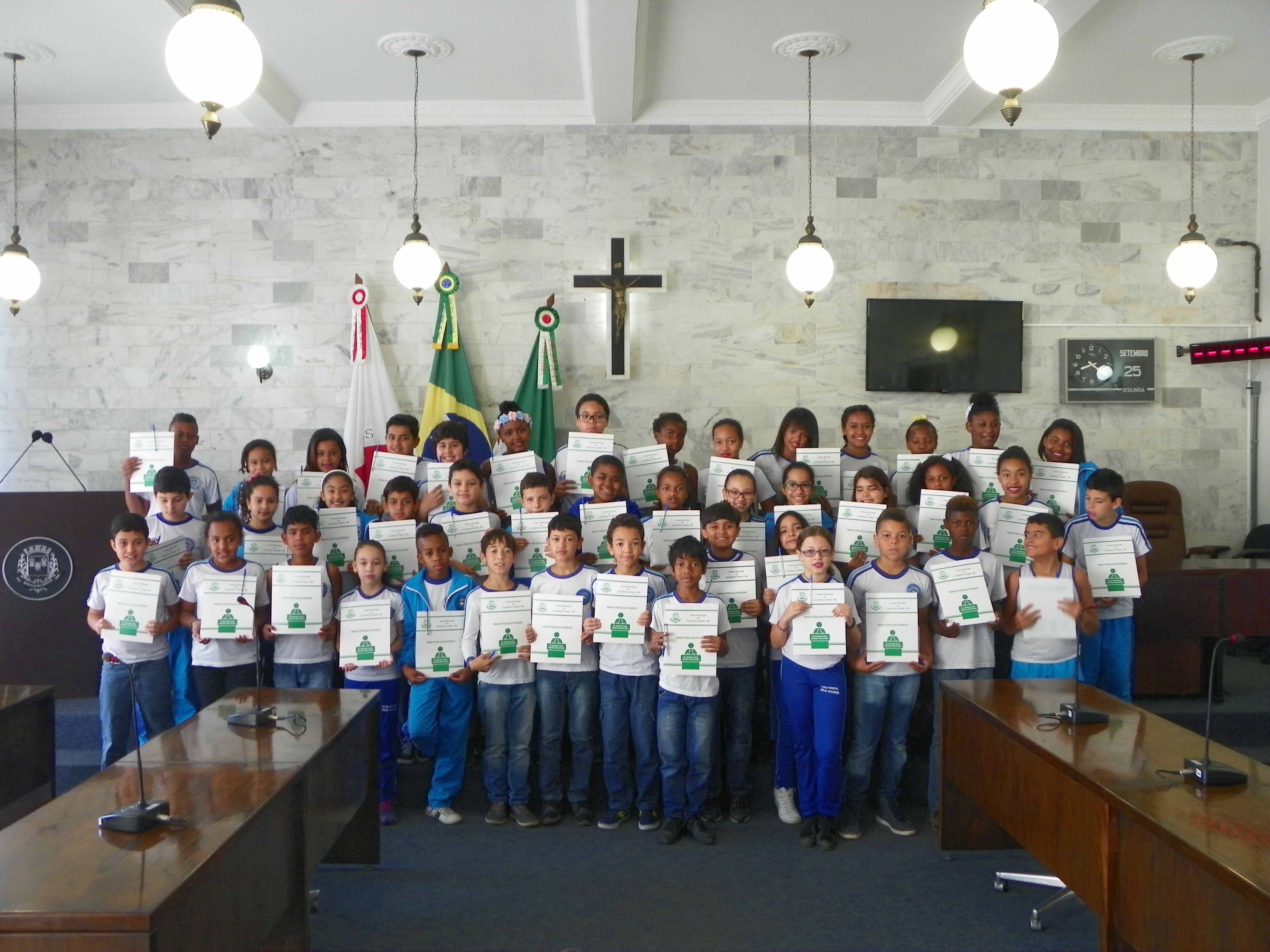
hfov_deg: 58.4
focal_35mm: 31
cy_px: 476
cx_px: 635
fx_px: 1137
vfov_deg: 45.4
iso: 100
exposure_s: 1/30
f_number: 2.8
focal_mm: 5.5
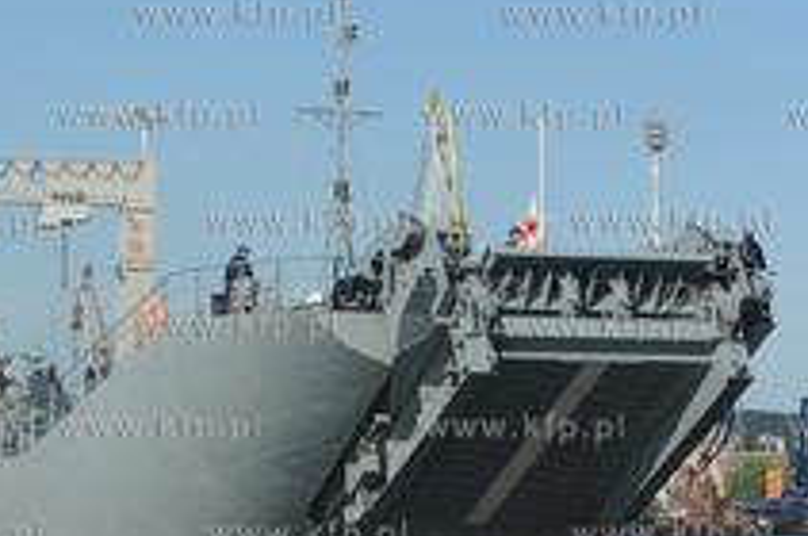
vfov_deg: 9.0
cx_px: 77
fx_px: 3406
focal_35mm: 152
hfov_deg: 13.4
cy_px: 272
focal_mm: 80
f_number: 8
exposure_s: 1/640
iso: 200
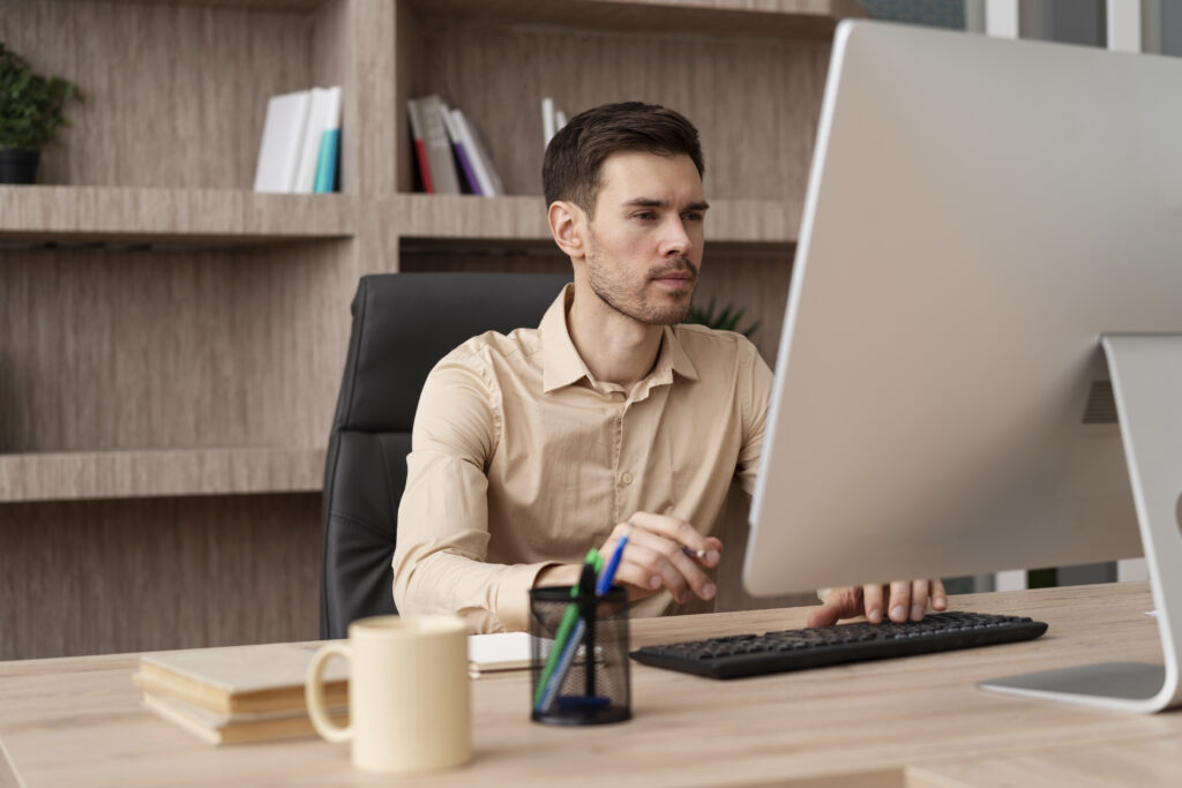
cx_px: 591
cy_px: 394
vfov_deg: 24.6
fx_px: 1806
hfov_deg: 36.2
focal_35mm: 55
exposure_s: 1/320
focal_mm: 55
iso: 80
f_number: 2.8
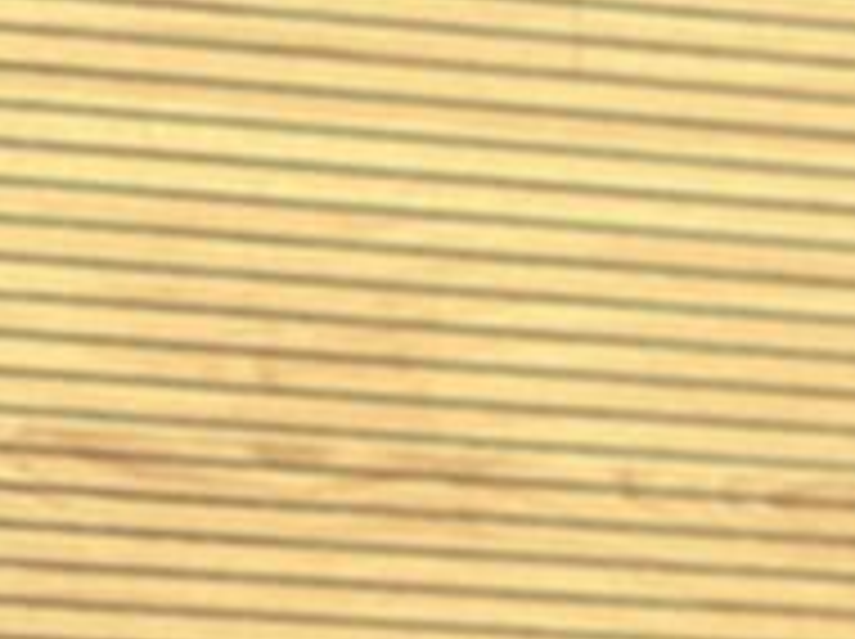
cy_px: 1678
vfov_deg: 3.5
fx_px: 10262
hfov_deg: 4.7
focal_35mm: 416
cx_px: 2007
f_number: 2.8
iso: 200
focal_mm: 9
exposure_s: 1/121
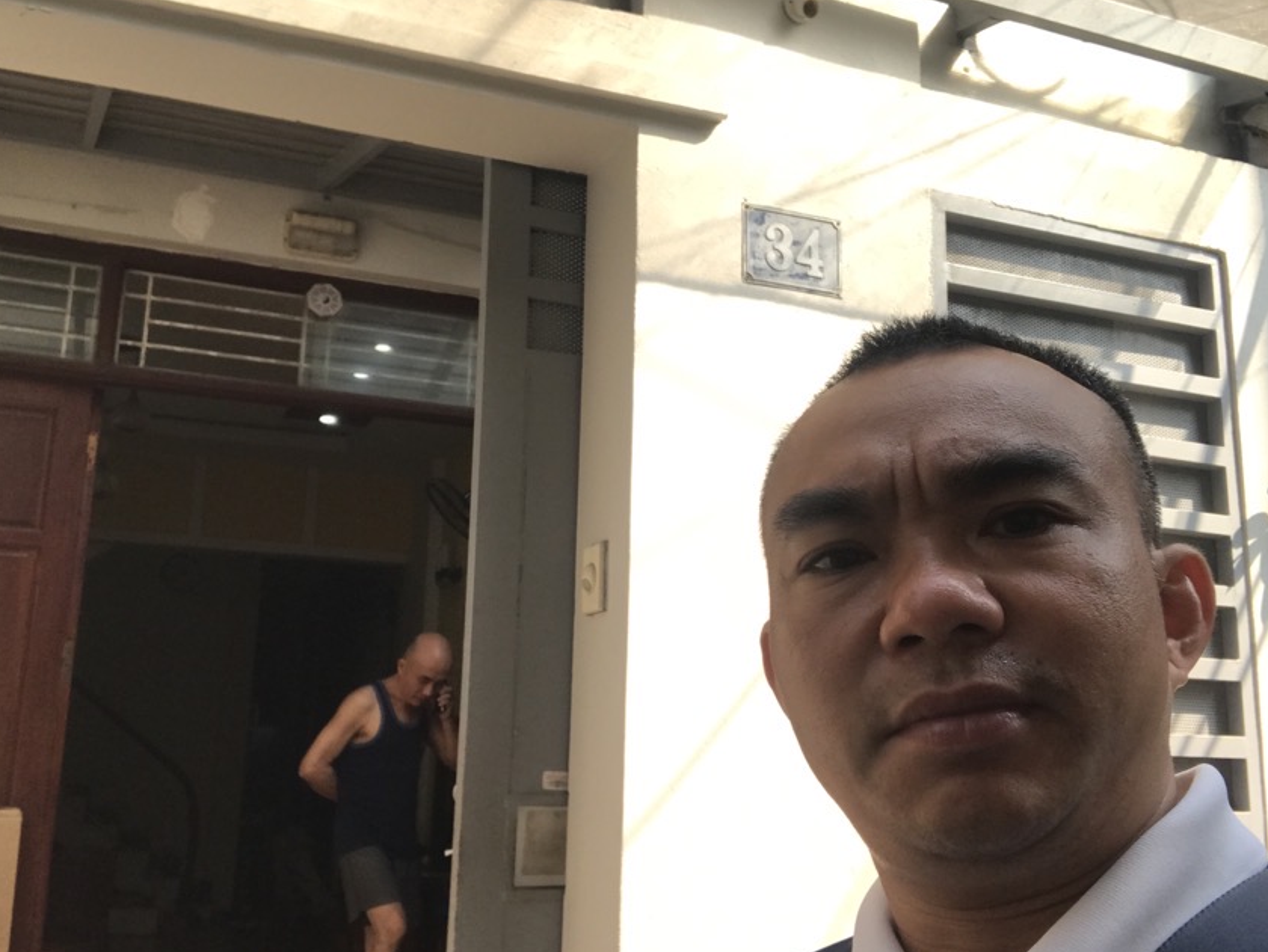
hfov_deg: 47.8
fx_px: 1429
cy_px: 465
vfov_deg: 36.9
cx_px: 669
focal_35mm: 39
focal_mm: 2.87
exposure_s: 1/263
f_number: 2.2
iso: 25
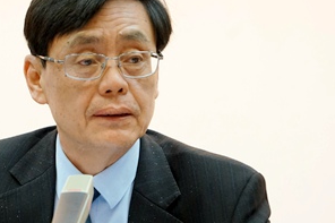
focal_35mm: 237
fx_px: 2204
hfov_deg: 8.7
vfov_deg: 5.8
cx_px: 101
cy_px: 141
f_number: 6.3
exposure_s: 1/160
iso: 3200
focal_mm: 117
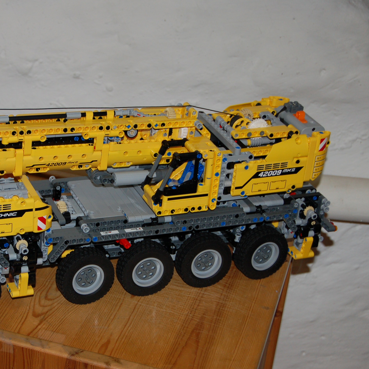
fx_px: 1025
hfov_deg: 20.2
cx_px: 88
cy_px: 187
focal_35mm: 85
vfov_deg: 20.4
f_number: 5.3
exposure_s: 1/60
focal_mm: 42
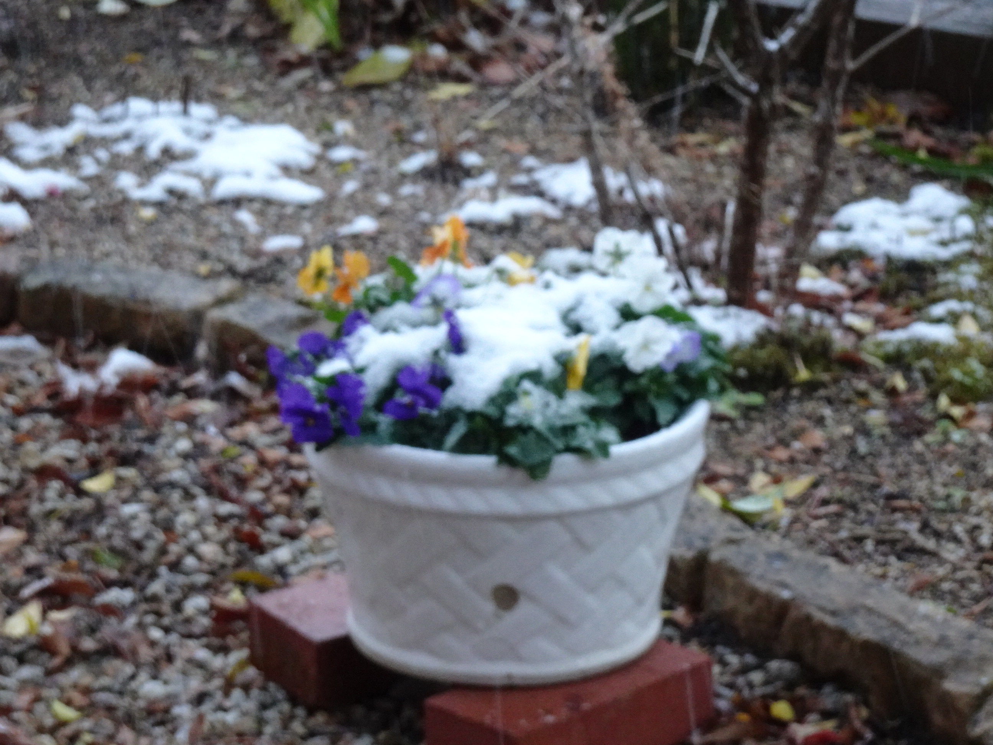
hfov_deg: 15.6
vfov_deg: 11.8
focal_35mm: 126
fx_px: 3614
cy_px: 372
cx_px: 496
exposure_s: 1/25
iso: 800
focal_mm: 19.98
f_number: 5.6
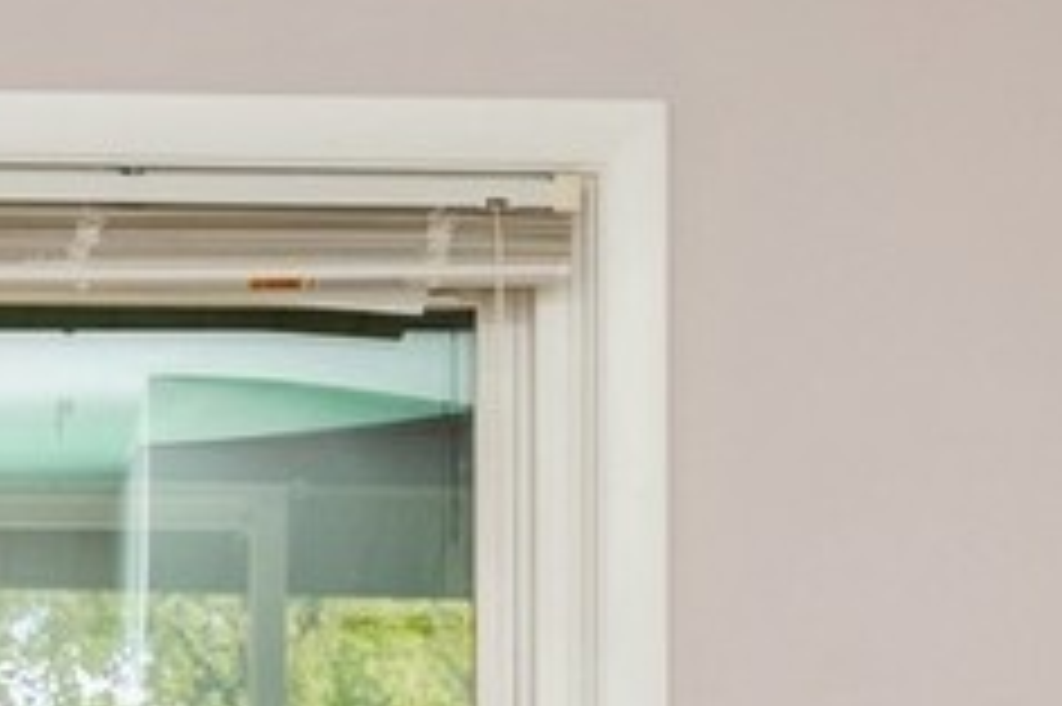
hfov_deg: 19.4
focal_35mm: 103
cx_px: 76
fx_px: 3036
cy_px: 1021
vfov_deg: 12.7
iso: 200
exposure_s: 1/200
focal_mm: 10
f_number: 4
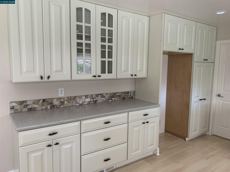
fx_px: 173
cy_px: 86
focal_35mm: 26
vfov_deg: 53.1
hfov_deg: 67.3
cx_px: 115
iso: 80
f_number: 1.8
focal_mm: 4.25
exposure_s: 1/60
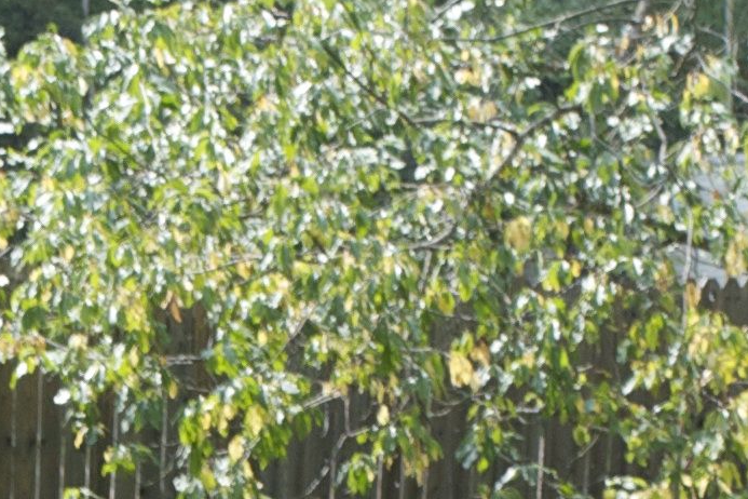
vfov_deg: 3.1
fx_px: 9121
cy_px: 862
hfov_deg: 4.7
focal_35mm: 439
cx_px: -110
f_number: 5.6
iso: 180
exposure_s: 1/125
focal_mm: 44
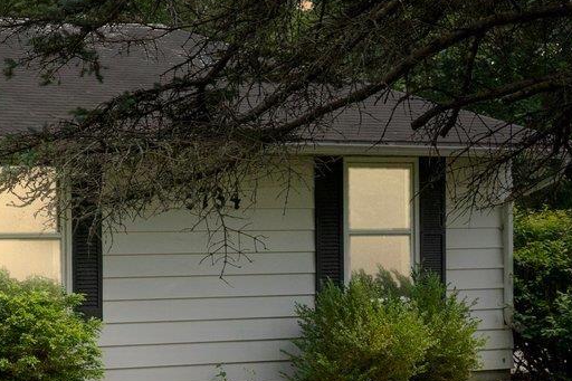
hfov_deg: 15.3
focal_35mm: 114
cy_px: 68
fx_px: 1811
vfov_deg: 12.0
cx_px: -488
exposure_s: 1/2500
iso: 800
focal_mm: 19
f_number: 4
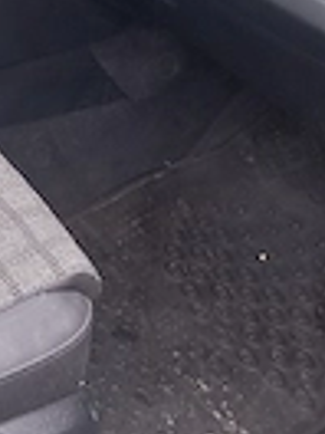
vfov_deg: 22.0
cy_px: -89
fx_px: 1027
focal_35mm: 82
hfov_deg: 16.8
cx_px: -115
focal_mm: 4
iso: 125
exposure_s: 1/50
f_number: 1.8
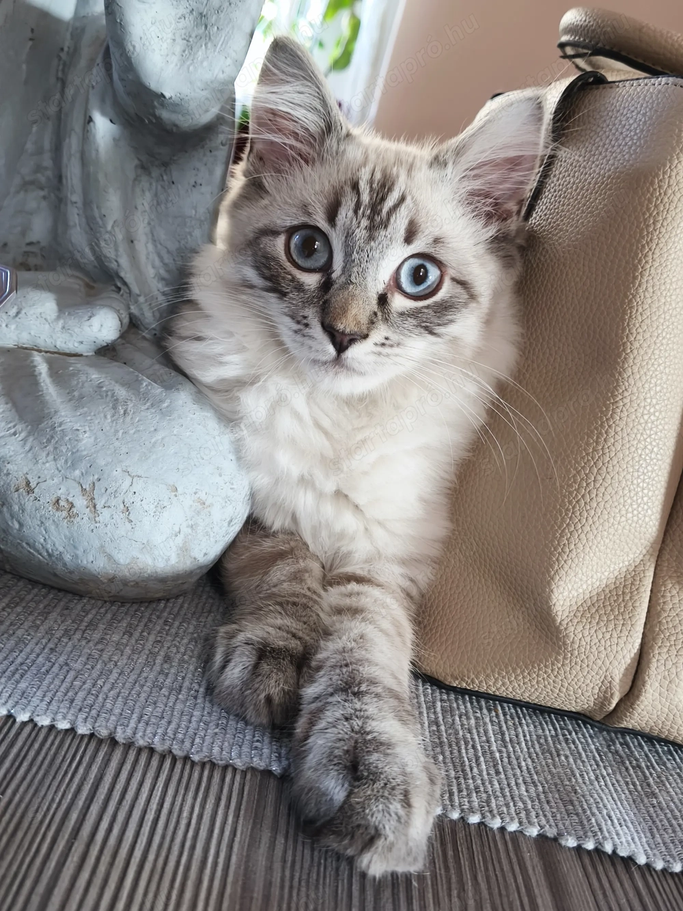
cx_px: 342
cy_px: 456
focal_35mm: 35
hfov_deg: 40.7
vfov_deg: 52.6
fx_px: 921
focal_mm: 5.35
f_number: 1.7
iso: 500
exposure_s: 1/33.3
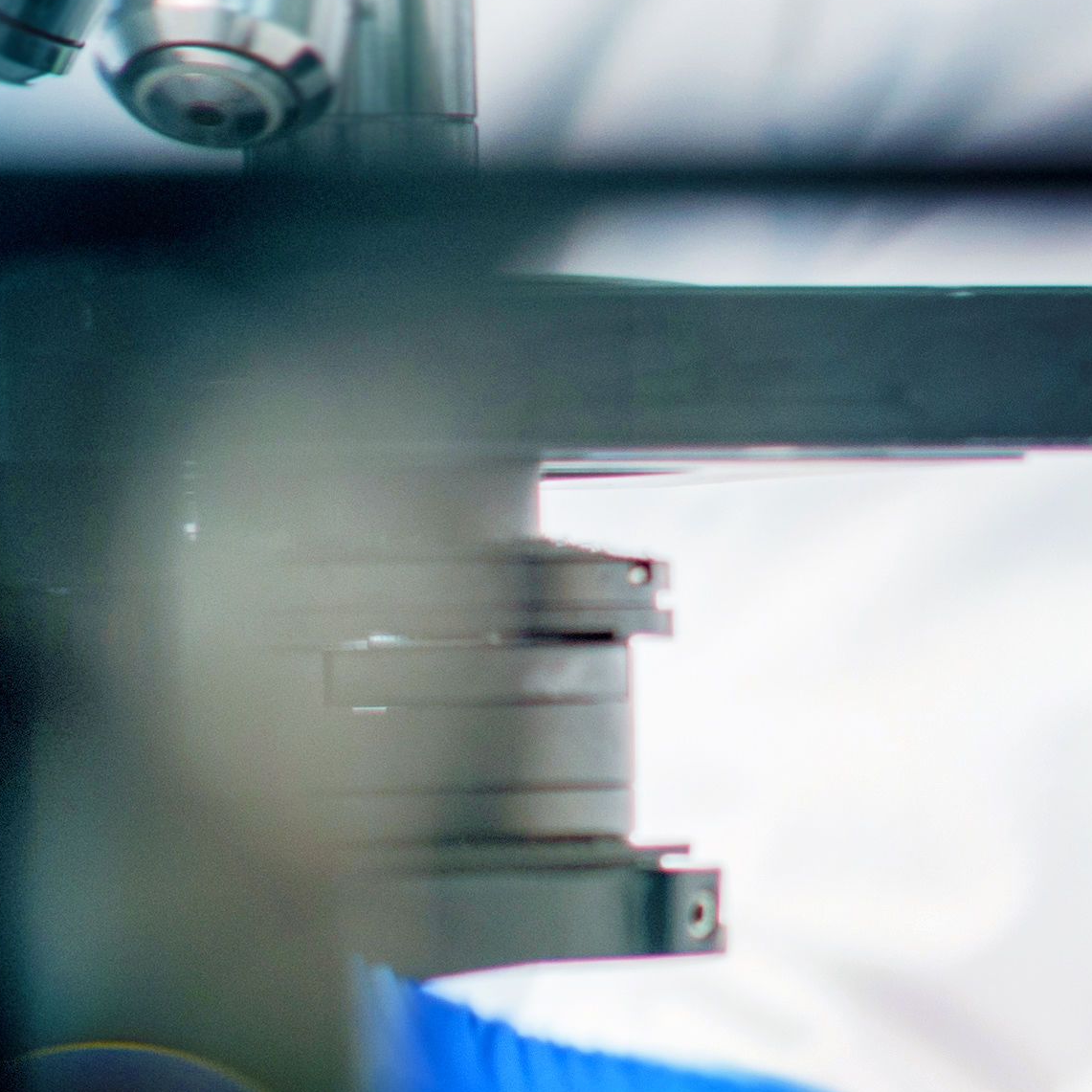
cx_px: 1348
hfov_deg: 3.8
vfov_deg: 3.8
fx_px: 16632
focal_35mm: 466
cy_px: -37
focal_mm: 85
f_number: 2.2
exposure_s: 1/200
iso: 160
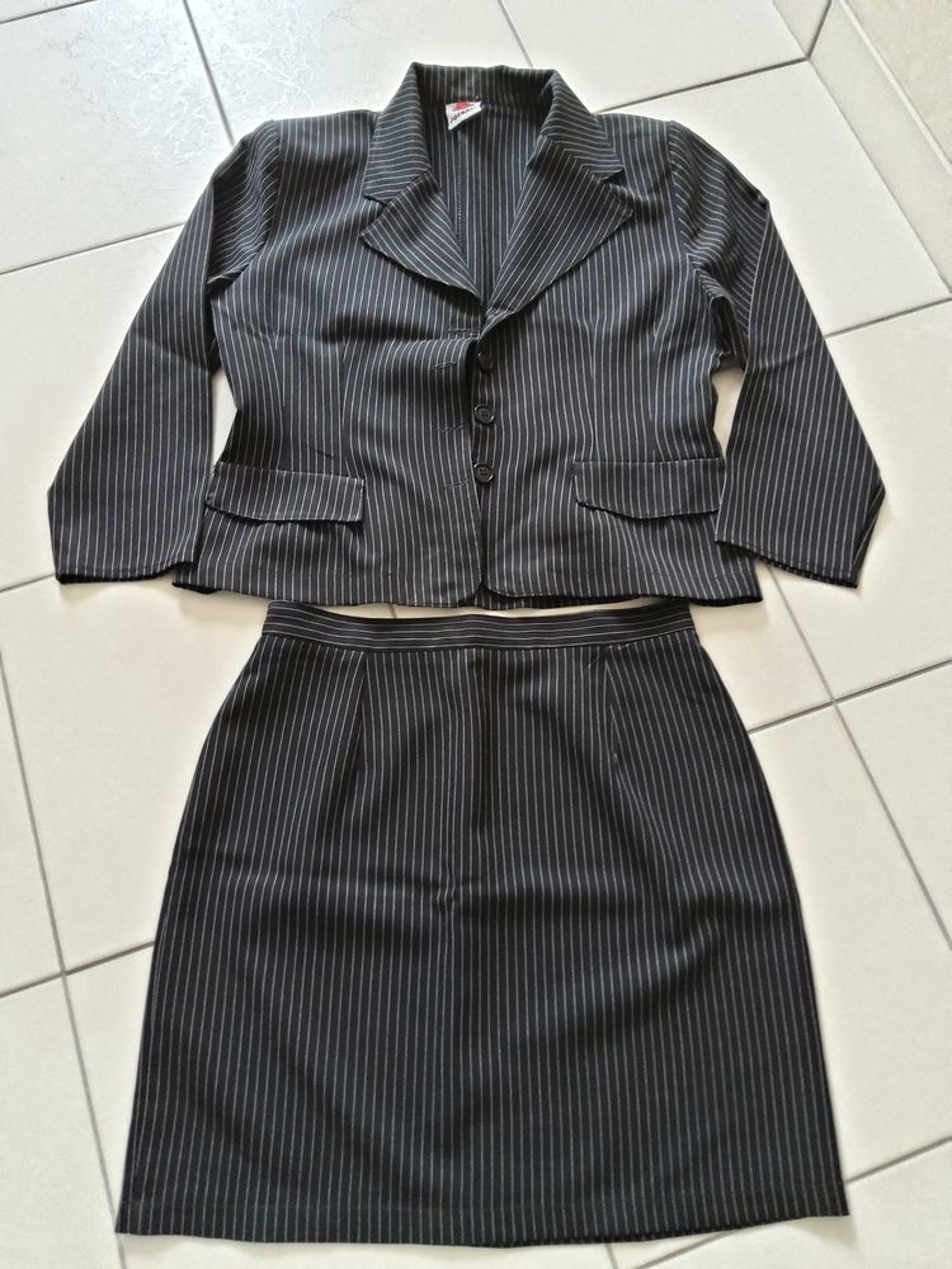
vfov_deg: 67.3
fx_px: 953
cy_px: 634
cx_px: 476
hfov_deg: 53.1
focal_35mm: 26
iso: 160
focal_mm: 3.08
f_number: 2
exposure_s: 1/50
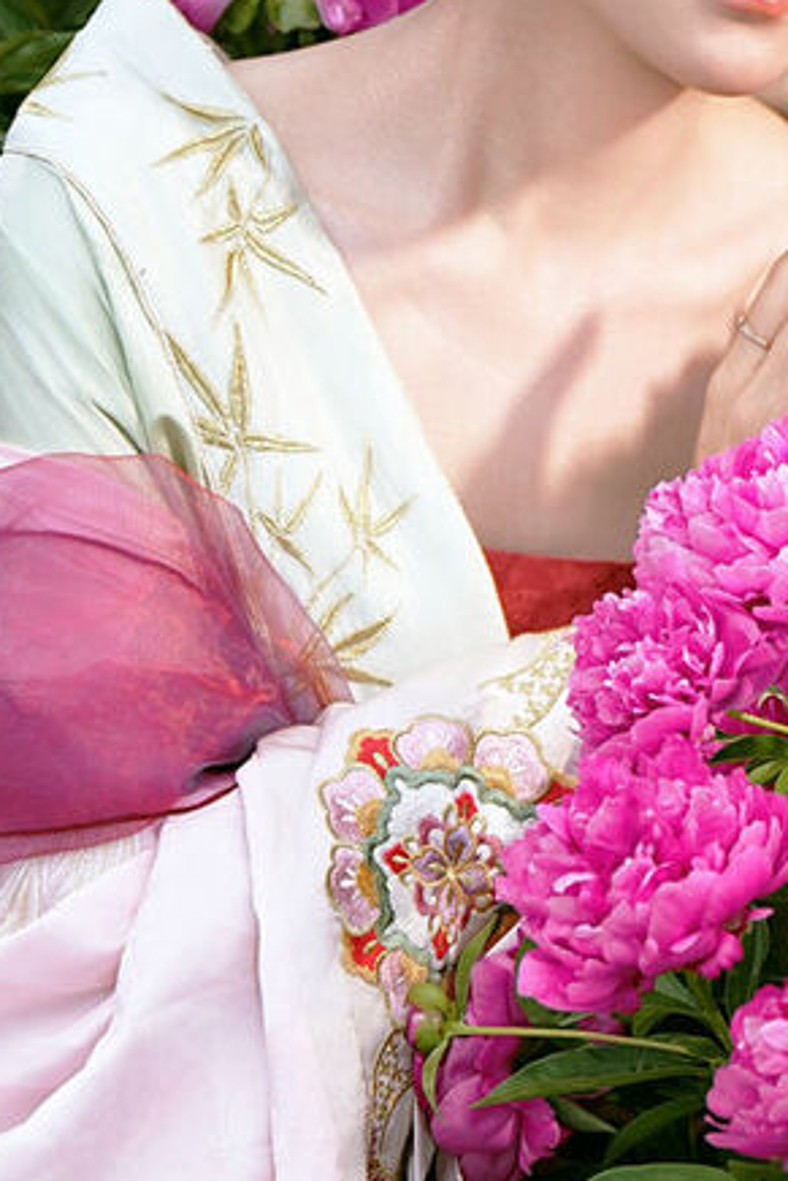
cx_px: 477
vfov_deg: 8.1
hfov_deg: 5.4
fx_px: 8300
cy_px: 343
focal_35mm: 253
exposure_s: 1/320
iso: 125
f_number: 2.8
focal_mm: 70
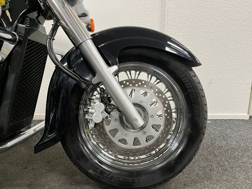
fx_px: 189
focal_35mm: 26
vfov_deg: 53.1
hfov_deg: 67.3
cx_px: 126
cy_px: 94
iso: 160
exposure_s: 1/50
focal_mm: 5.1
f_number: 1.6
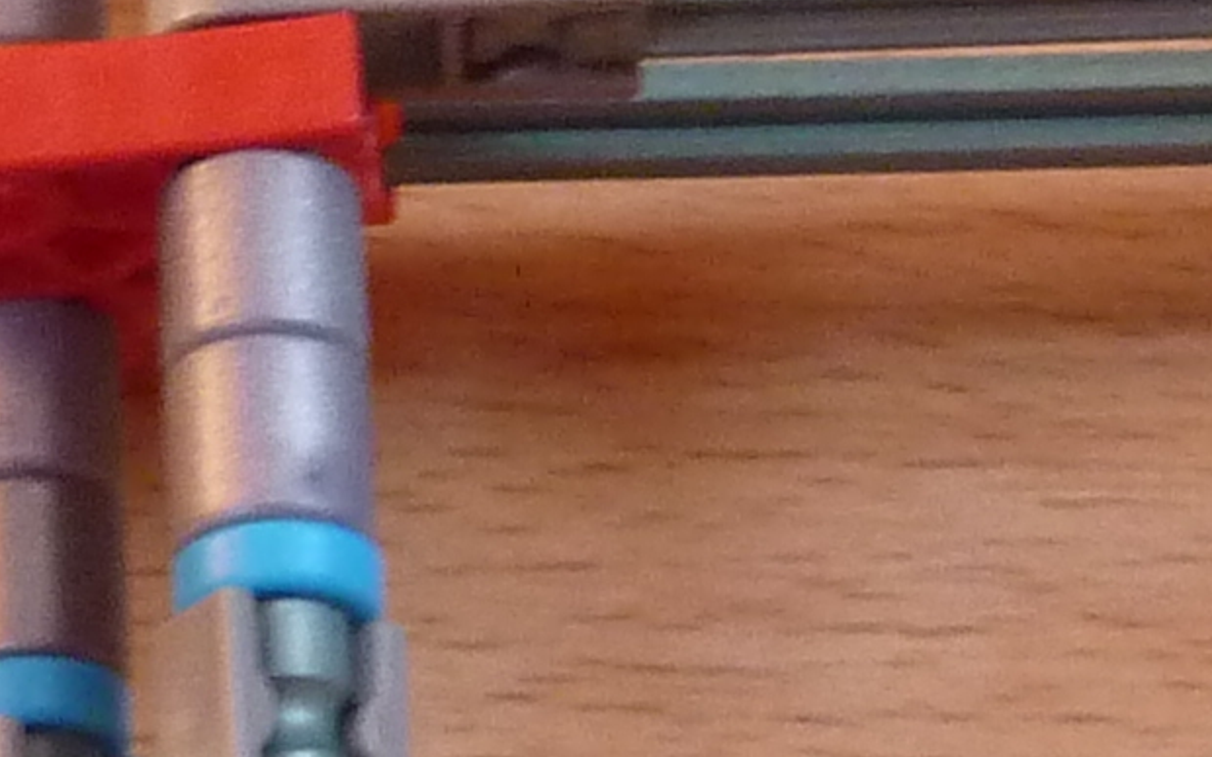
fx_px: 5151
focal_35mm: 156
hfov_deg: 13.4
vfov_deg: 8.3
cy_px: -276
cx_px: 297
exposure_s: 1/30
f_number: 3.3
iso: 320
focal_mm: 4.1
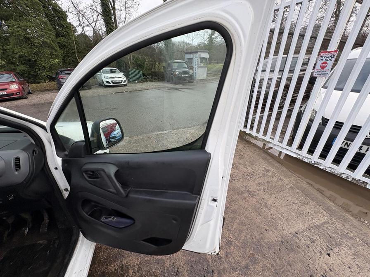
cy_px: 138
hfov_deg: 102.1
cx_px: 185
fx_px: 150
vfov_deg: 85.7
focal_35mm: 14
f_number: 2.2
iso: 80
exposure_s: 1/99
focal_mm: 2.22
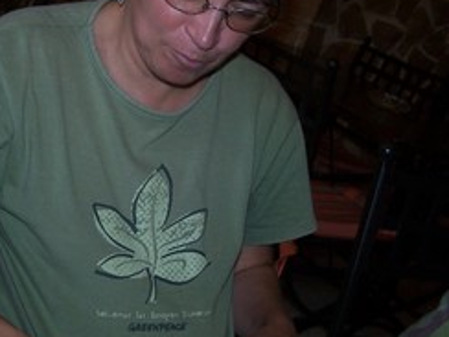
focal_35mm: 70
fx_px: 908
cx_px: 132
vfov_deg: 21.0
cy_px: 166
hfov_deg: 27.5
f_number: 2.8
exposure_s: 1/60
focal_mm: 6.3
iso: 140
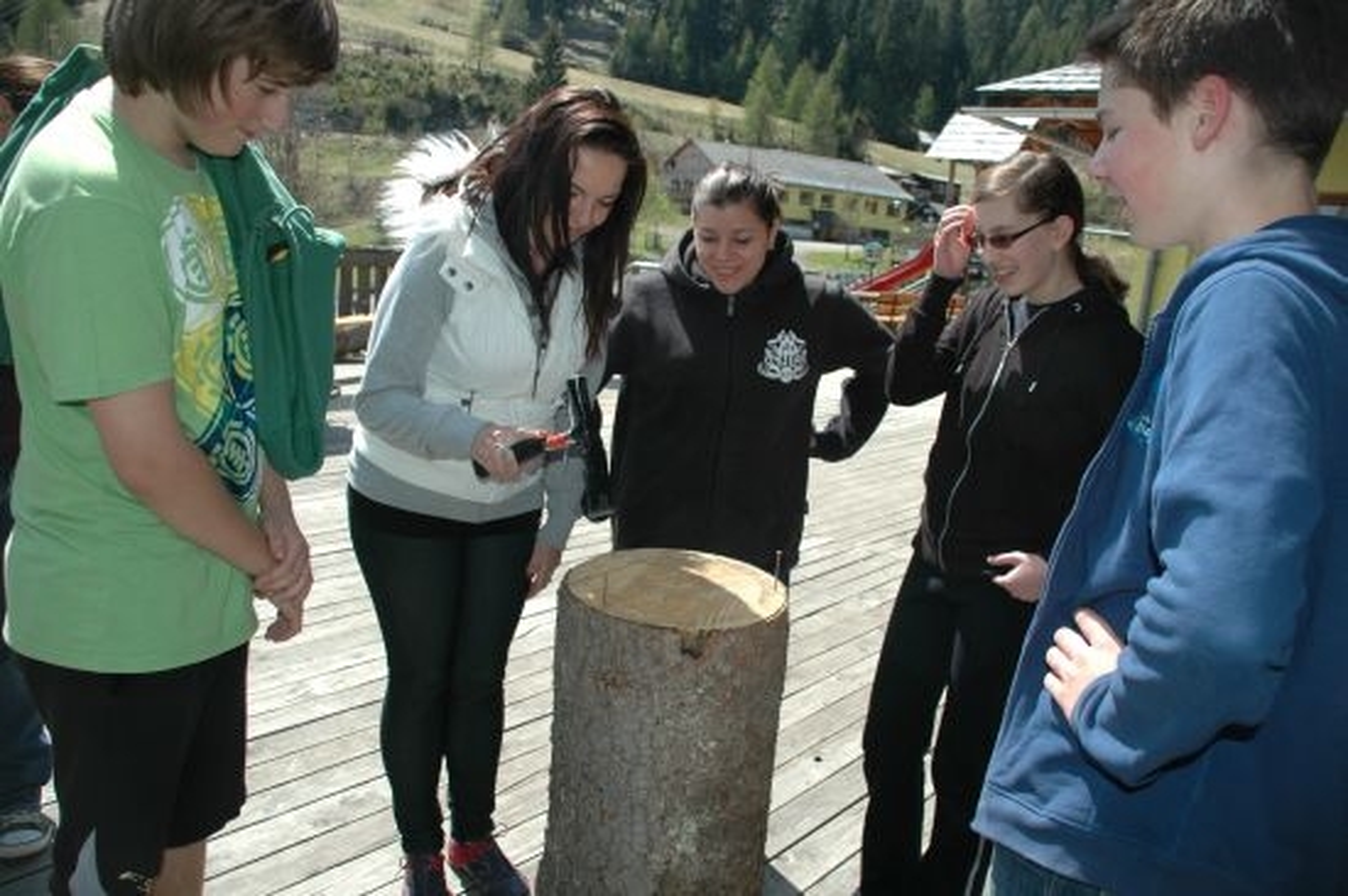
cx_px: 674
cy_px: 448
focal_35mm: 27
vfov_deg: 47.9
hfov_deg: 67.4
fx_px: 1010
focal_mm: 18
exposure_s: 1/500
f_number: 5.6
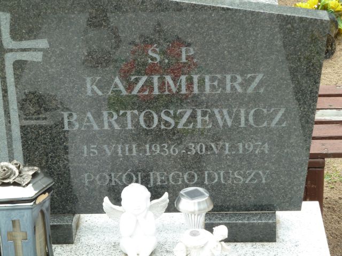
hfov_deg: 17.7
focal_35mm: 111
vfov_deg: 13.3
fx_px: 1097
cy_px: 128
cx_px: 171
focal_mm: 18.2
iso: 80
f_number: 4.4
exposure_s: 1/60
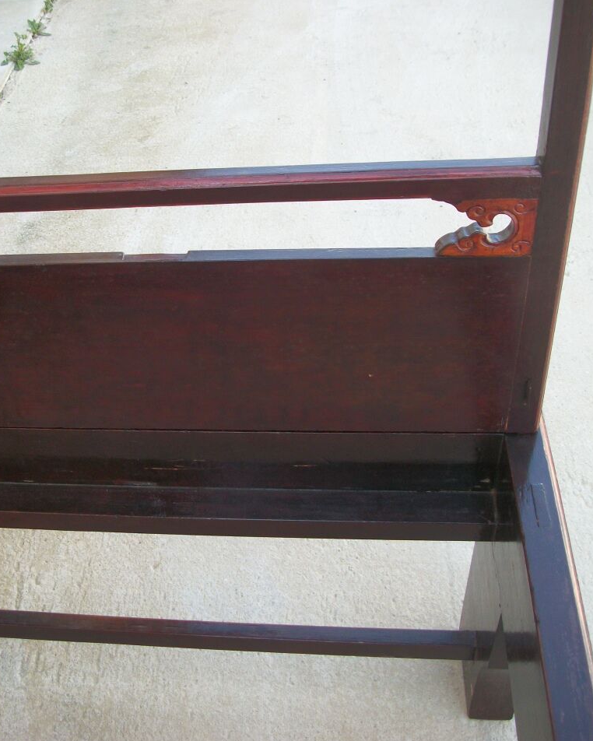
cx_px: 128
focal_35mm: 42
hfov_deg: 34.7
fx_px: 921
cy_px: 371
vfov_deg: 43.8
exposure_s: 1/125
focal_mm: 5.7
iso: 80
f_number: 2.9
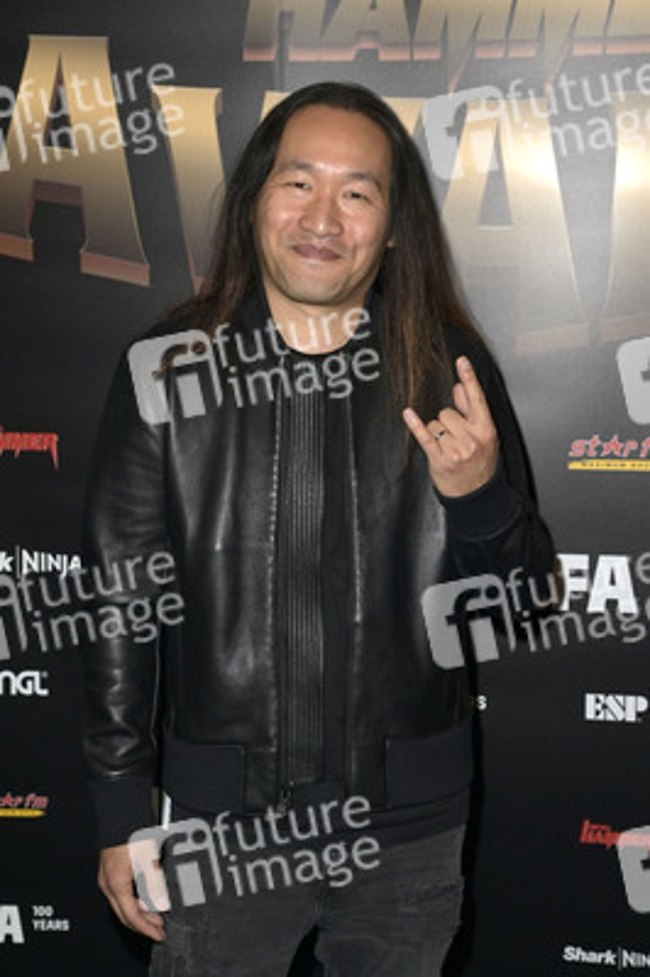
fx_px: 1682
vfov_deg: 32.4
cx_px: 325
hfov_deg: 21.9
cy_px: 488
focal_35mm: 62
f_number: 6.3
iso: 640
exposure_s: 1/200
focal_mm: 62
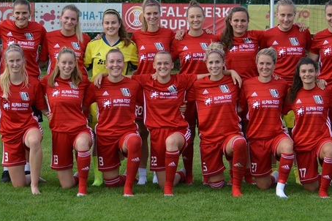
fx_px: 1066
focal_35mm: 116
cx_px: 175
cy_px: 90
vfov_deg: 11.8
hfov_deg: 17.7
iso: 400
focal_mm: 55
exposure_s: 1/1000
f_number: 4.5
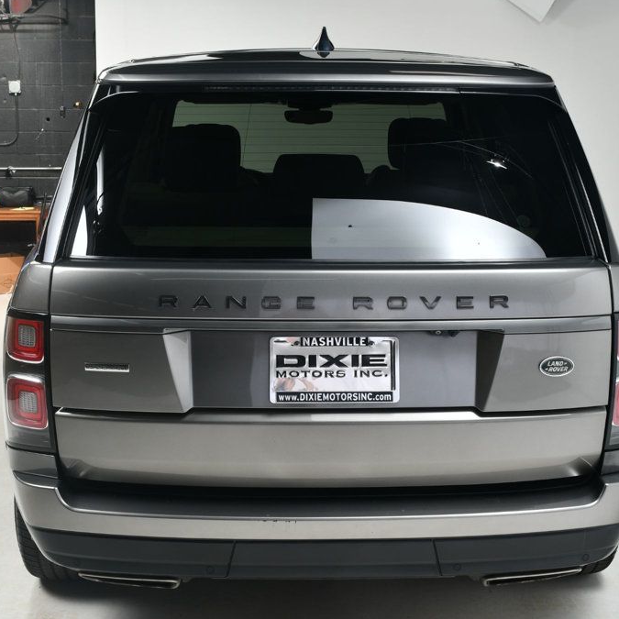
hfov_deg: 29.5
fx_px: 1173
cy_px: 309
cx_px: 326
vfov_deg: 29.6
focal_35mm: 58
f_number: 11
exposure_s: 1/160
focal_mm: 30
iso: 100
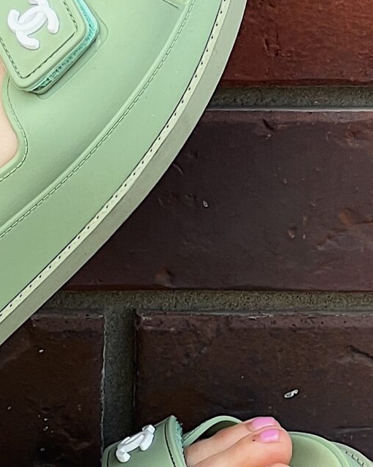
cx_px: -92
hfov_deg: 5.1
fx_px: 4155
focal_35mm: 301
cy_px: 228
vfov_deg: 6.4
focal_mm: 9
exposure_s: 1/203
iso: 32
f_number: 2.8
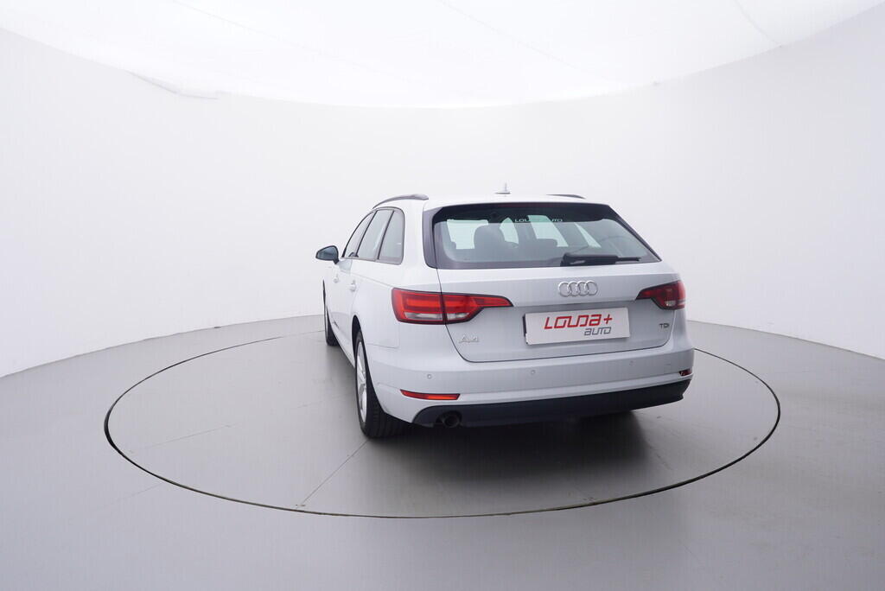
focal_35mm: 22
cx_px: 442
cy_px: 296
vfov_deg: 56.2
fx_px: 553
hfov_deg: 77.3
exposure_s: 1/80
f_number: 5
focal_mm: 15
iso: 200
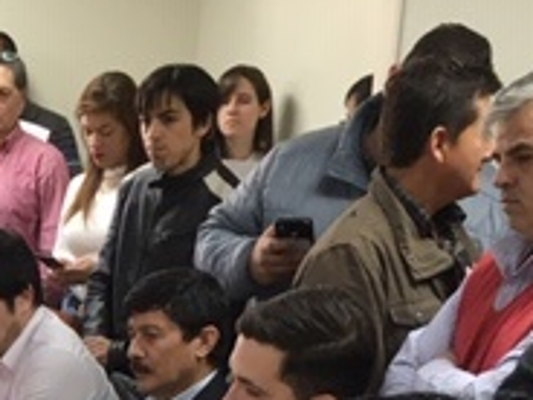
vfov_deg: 13.4
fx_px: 1555
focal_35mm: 101
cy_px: 678
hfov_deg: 18.3
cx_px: -125
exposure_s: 1/33
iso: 50
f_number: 2.2
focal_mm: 4.15
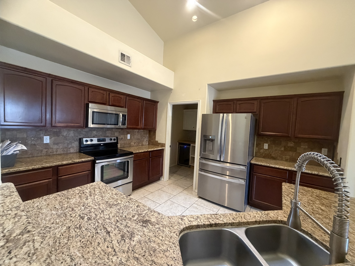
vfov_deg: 85.7
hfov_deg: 102.1
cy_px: 133
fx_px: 144
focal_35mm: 14
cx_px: 178
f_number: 2.2
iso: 640
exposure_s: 1/60
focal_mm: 2.22
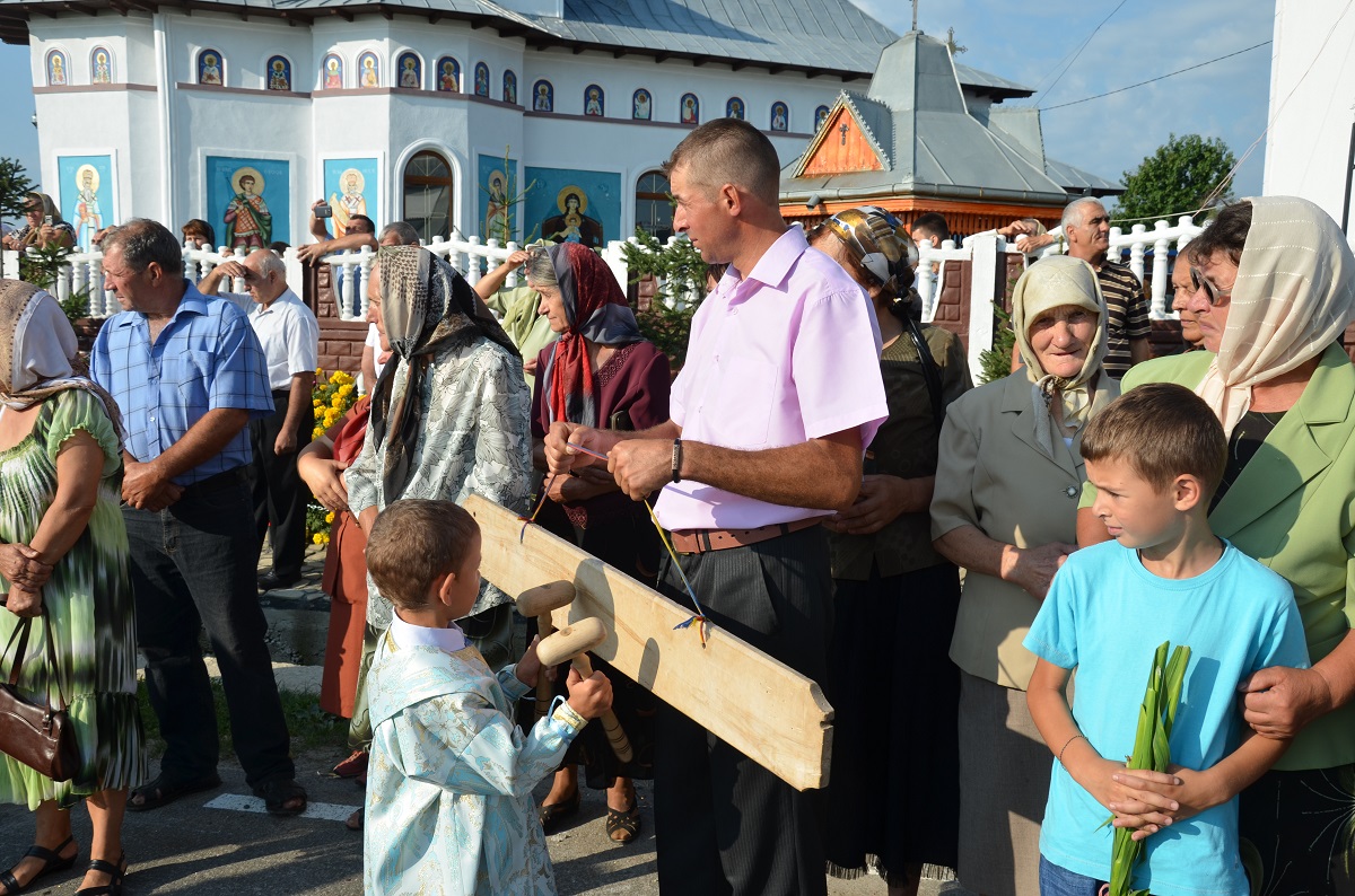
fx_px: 1239
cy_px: 448
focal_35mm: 33
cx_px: 678
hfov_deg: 57.3
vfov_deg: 39.8
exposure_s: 1/250
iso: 110
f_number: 8
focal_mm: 22
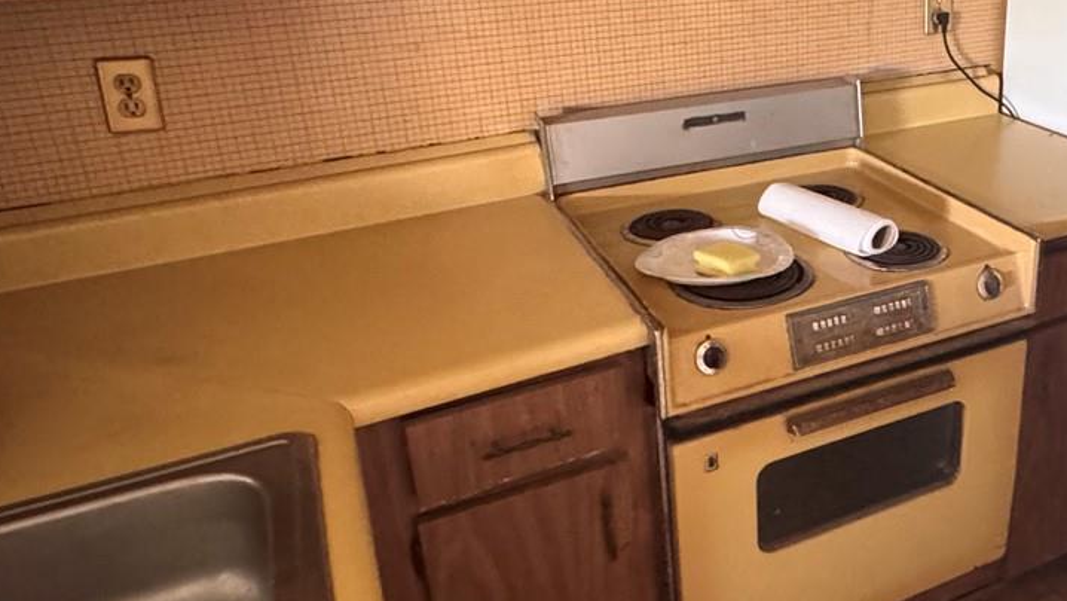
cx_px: 822
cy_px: 196
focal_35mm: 34
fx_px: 962
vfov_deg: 34.3
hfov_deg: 54.8
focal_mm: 2.22
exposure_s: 1/49
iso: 1250
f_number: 2.2
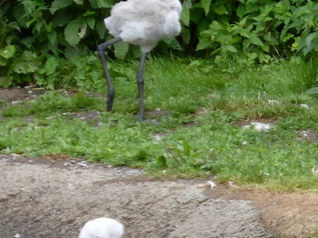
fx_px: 8771
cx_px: 510
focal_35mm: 955
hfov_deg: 2.1
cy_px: 187
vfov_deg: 1.6
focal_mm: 41.3
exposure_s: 1/160
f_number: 5.6
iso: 100
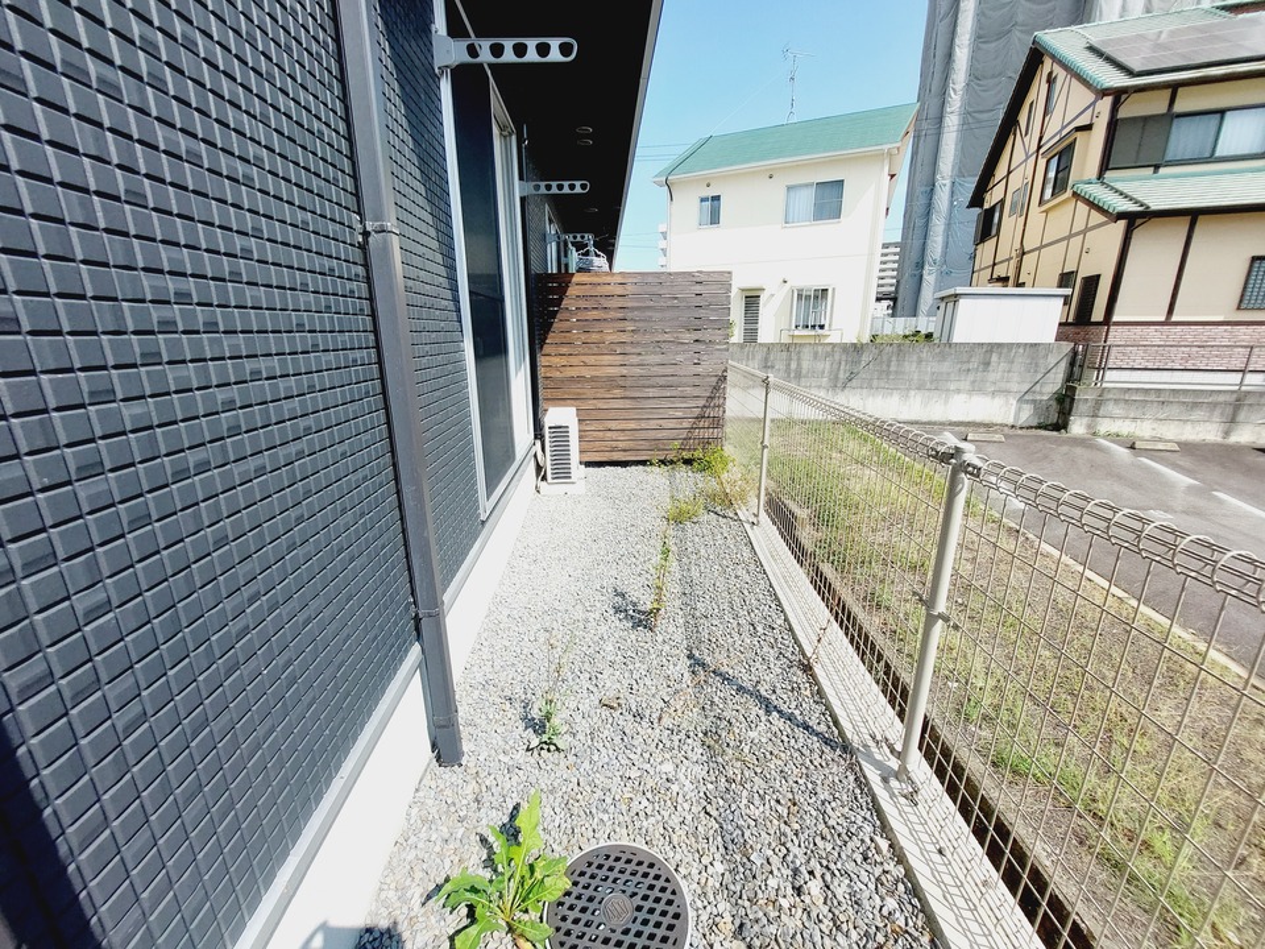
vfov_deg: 89.9
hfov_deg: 106.2
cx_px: 632
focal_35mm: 13
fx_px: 475
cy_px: 474
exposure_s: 1/1331
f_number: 2.2
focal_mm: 1.74
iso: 50
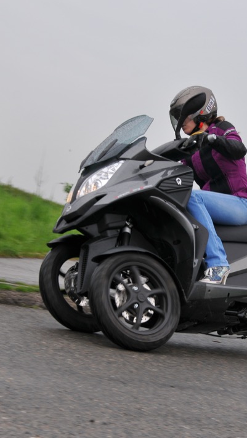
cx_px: 204
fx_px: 1384
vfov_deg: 18.0
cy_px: 219
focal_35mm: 119
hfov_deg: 10.2
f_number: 9
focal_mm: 50
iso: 200
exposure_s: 1/200
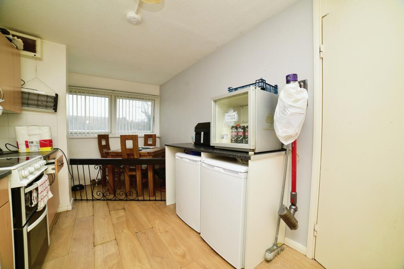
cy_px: 134
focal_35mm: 14
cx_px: 202
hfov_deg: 104.2
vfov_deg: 81.2
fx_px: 157
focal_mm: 14
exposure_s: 1/30
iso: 160
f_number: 8
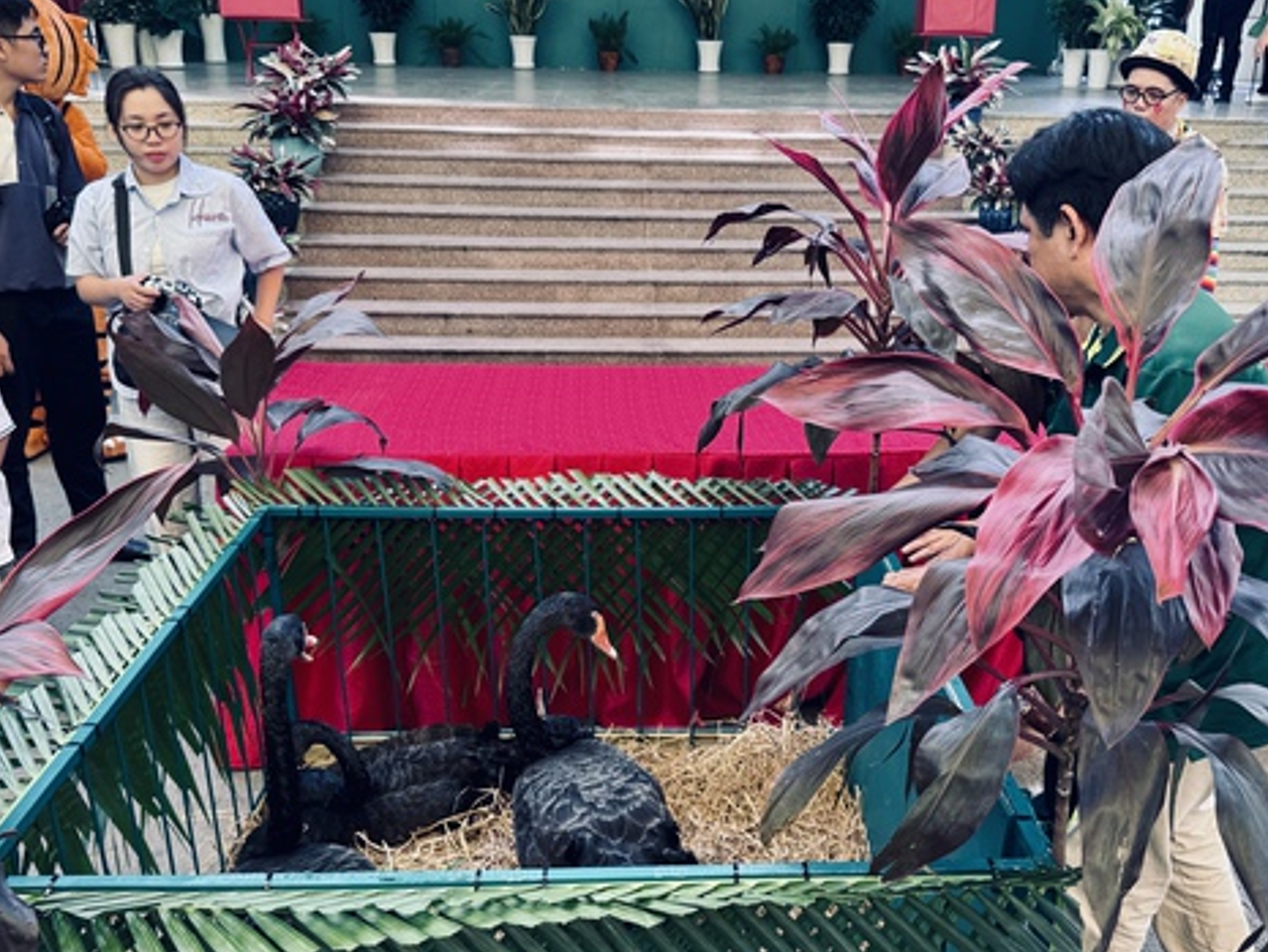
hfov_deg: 55.3
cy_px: 532
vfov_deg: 42.9
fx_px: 1209
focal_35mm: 33
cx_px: 690
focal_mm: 6.76
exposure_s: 1/121
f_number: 1.78
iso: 64
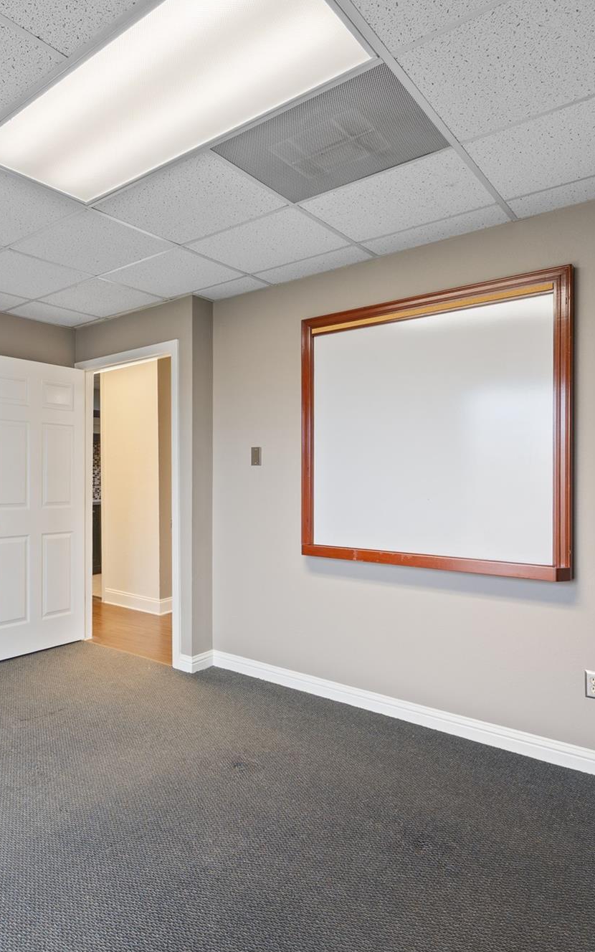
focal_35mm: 22
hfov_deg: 51.5
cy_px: 472
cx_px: 117
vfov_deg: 79.6
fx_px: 571
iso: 400
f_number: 8
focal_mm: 14
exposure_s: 1/3
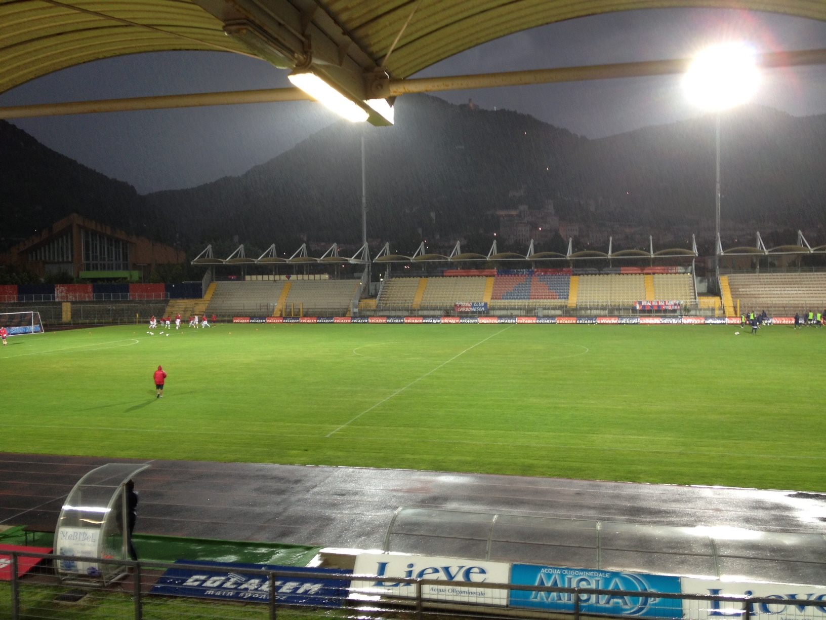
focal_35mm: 35
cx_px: 413
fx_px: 835
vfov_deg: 40.7
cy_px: 310
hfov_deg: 52.6
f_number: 2.4
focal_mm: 4.28
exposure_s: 1/20
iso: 50
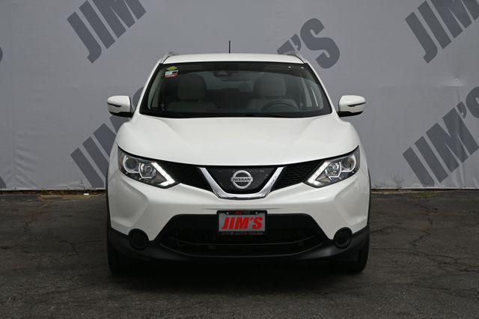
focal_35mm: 63
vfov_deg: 21.5
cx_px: 240
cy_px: 160
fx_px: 838
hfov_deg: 31.9
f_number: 6.3
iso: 100
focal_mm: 42
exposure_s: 1/320
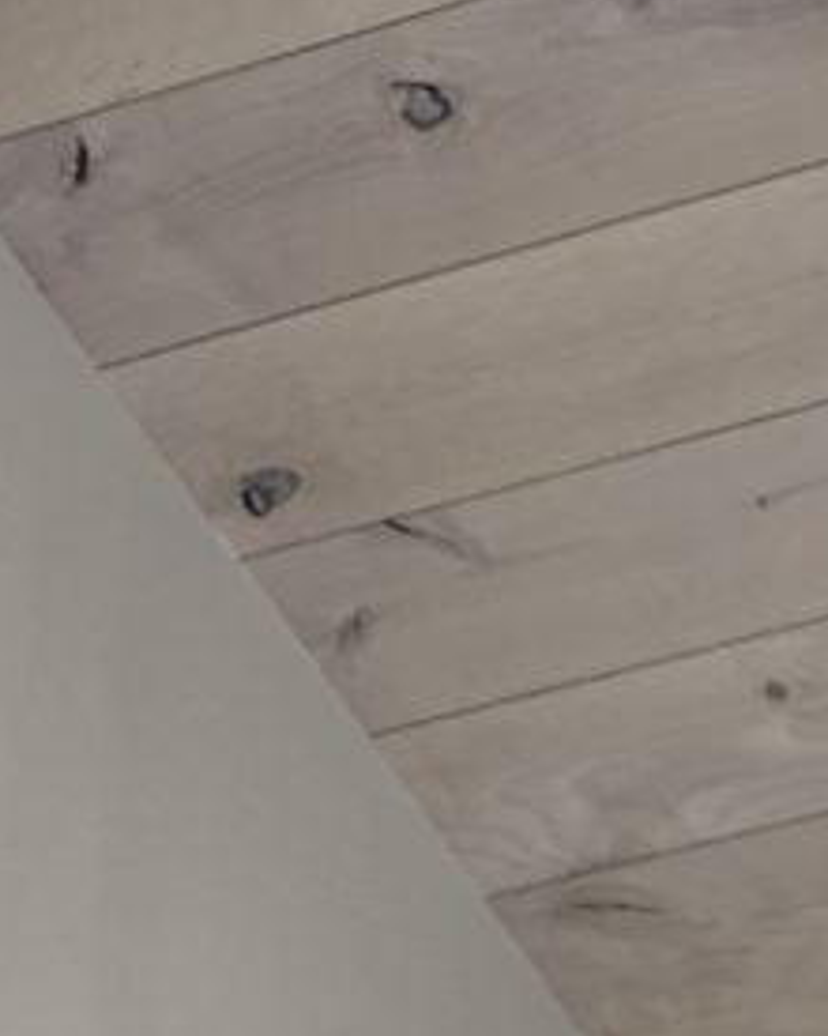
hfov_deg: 10.1
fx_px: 4074
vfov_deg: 12.2
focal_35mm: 133
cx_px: 1991
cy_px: 2321
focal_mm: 4.25
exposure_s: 1/120
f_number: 1.8
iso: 80
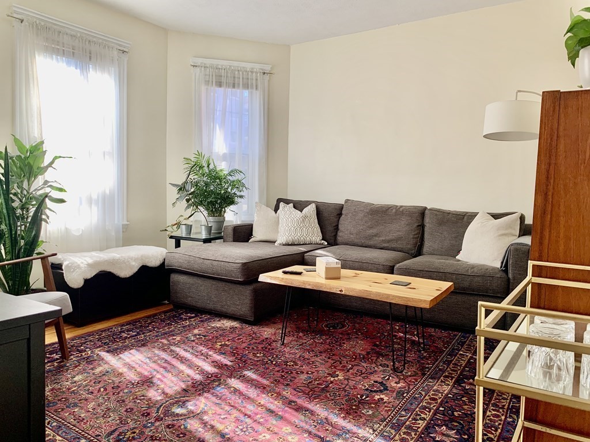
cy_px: 221
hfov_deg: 67.3
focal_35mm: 26
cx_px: 295
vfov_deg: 53.1
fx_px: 443
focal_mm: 4.25
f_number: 1.8
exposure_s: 1/121
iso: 50
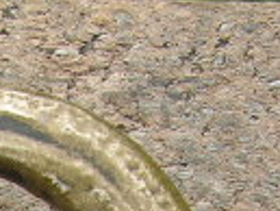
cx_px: -219
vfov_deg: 5.8
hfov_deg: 8.0
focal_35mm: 239
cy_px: 646
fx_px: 1935
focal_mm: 8.9
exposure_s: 1/134
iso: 50
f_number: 5
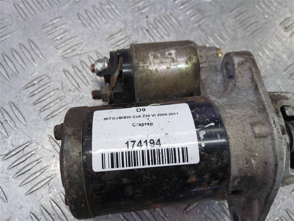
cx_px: 147
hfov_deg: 67.3
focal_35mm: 26
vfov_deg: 53.1
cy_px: 110
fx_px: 221
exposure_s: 1/50
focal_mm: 3.98
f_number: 1.8
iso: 50
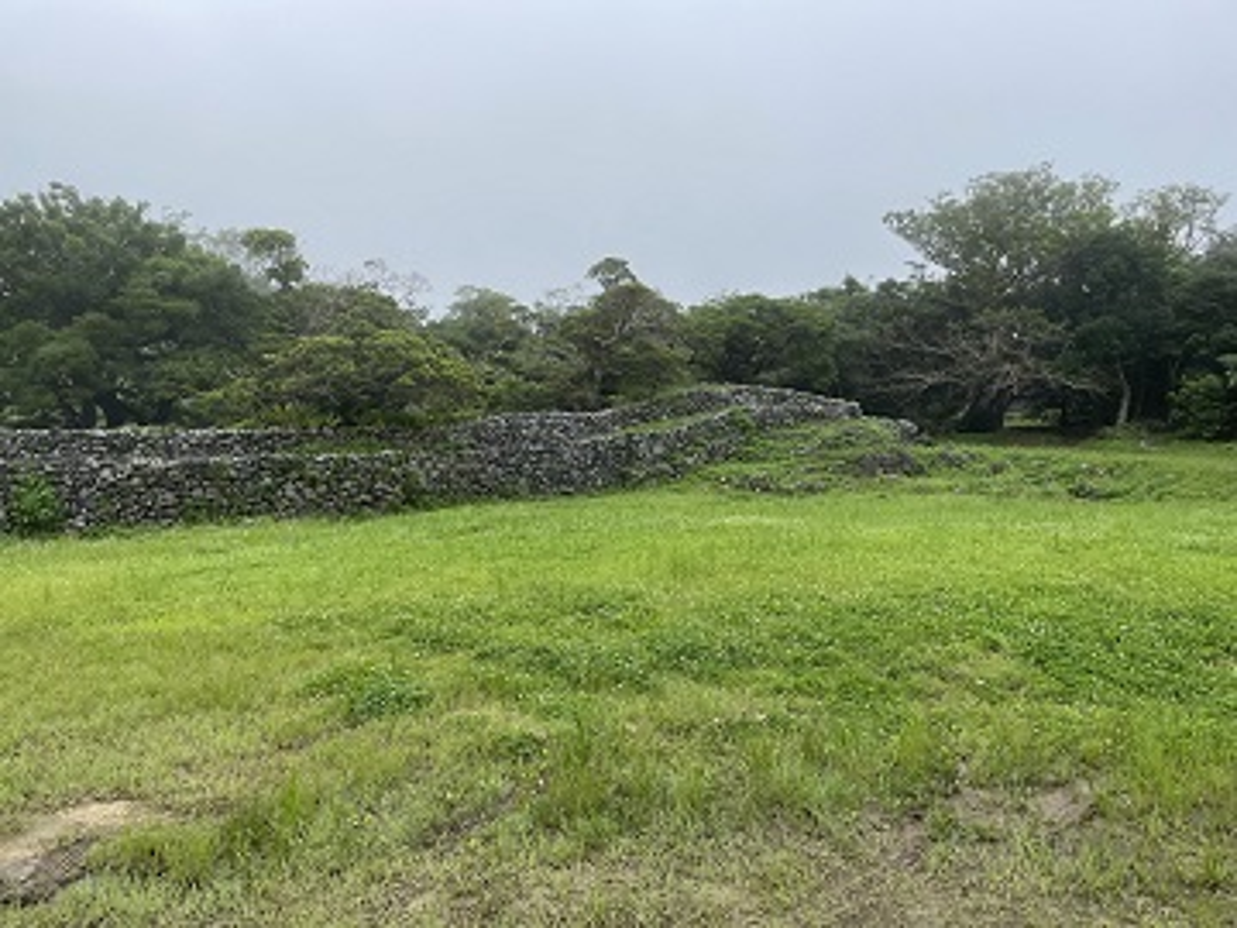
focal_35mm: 26
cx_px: 618
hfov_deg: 67.3
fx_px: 929
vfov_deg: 53.1
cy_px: 464
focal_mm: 4.2
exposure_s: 1/1825
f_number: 1.6
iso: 32
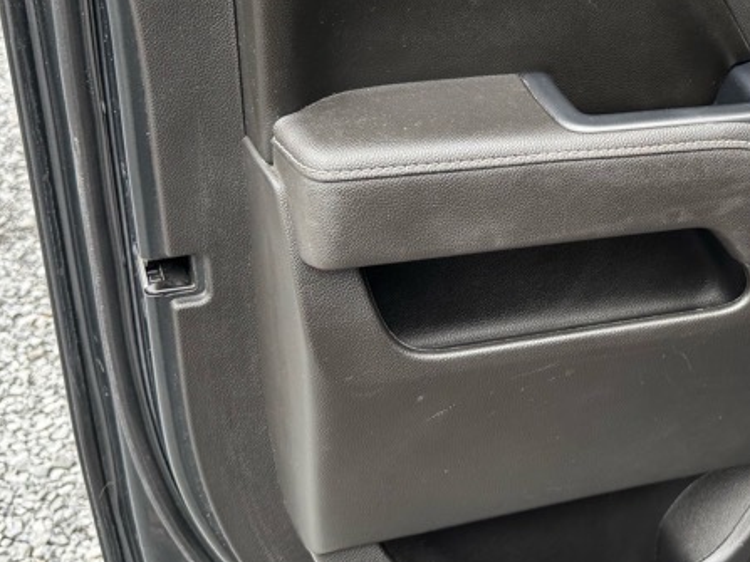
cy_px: 131
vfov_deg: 26.2
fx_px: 1191
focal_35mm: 55
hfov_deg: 34.0
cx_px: 587
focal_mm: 6.76
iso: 125
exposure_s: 1/121
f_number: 1.78
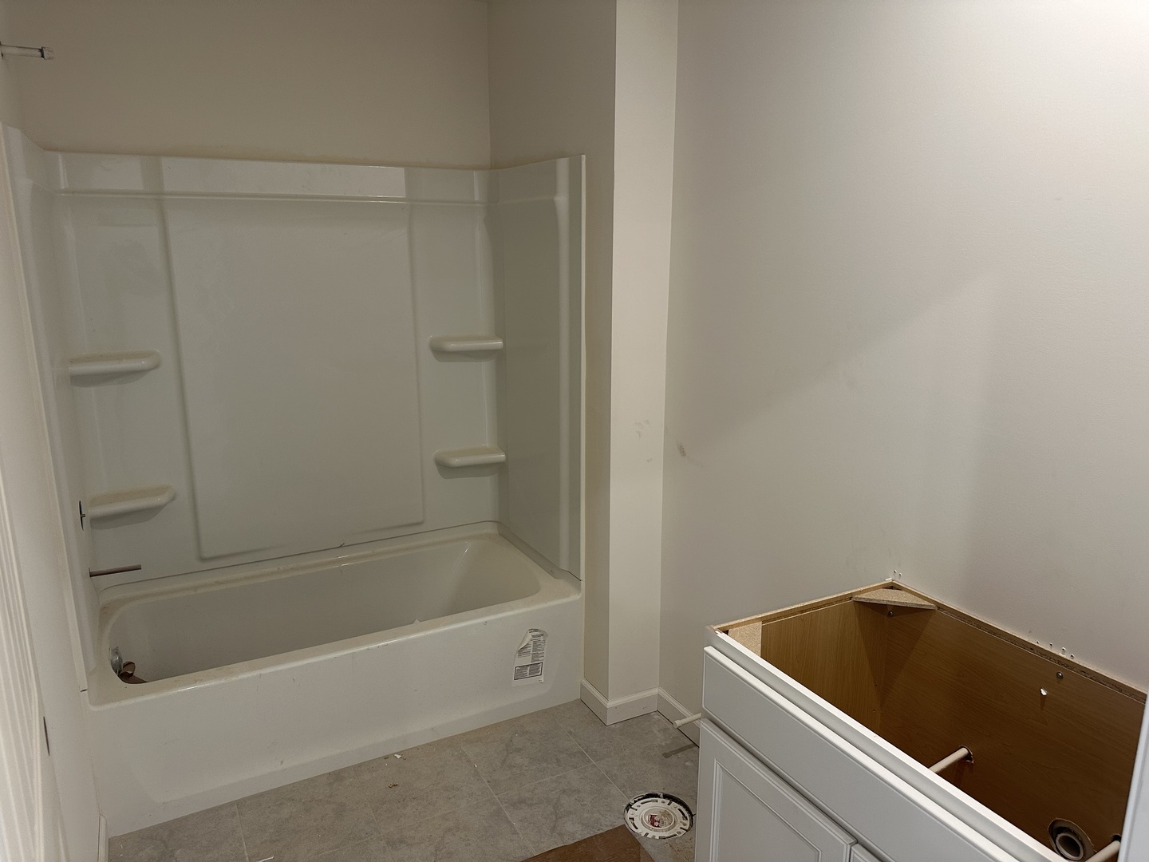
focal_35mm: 24
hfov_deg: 71.6
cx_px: 574
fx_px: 797
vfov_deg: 56.8
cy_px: 431
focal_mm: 6.86
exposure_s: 1/120
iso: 160
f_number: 1.78
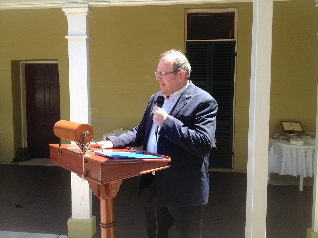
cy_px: 119
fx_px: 321
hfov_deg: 52.6
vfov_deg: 40.7
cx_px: 159
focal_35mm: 35
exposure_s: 1/236
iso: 50
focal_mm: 4.28
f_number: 2.4
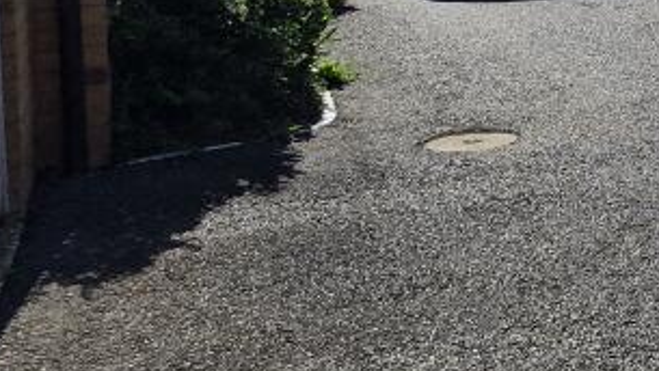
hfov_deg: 21.0
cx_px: 1013
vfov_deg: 13.3
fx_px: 1469
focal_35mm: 84
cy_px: -255
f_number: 1.8
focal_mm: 6.4
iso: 50
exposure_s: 1/1992
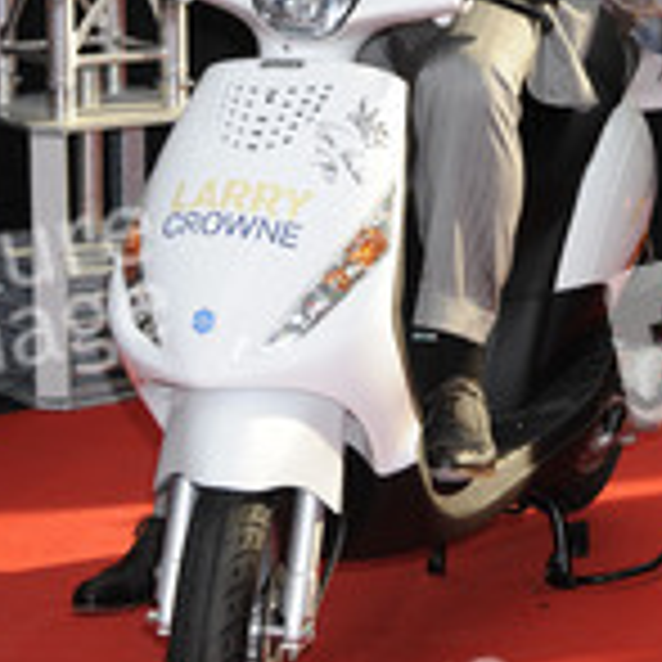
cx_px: 428
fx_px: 3310
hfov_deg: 11.4
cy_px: 90
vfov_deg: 11.4
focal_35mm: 153
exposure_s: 1/160
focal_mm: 66
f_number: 8
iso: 400
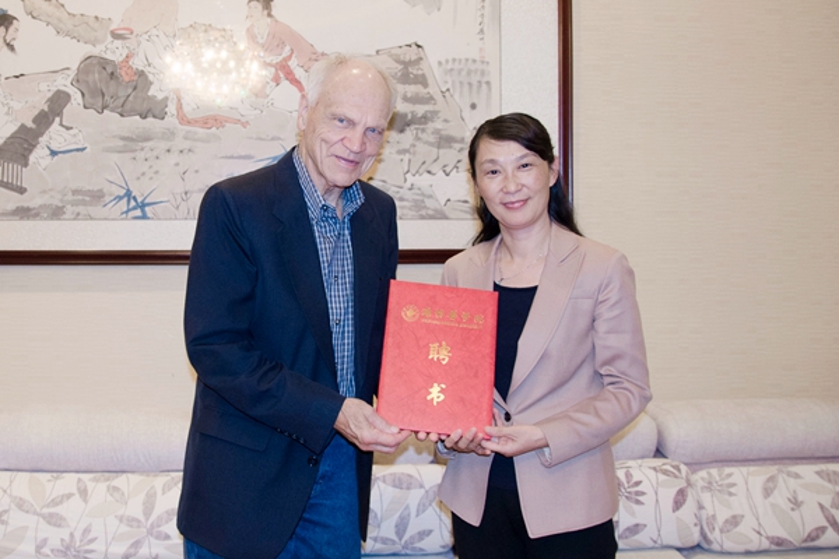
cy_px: 280
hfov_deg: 70.4
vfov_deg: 50.4
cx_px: 420
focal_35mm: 26
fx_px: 594
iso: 800
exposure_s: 1/60
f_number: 2.8
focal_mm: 17
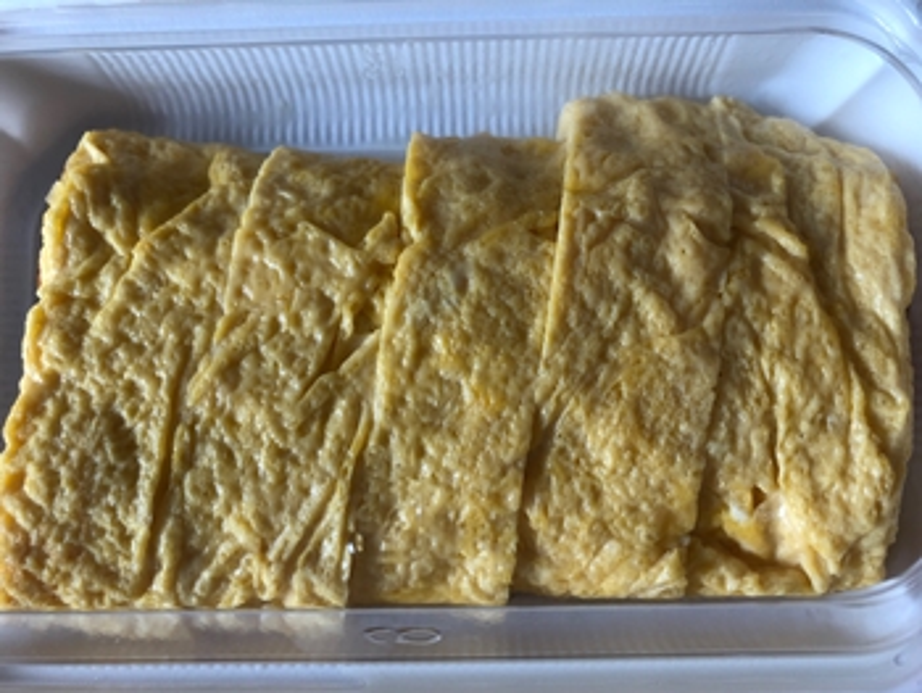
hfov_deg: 63.4
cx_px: 461
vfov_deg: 49.8
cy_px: 346
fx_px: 746
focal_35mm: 28
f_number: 1.8
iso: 25
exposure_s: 1/30
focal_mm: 3.99
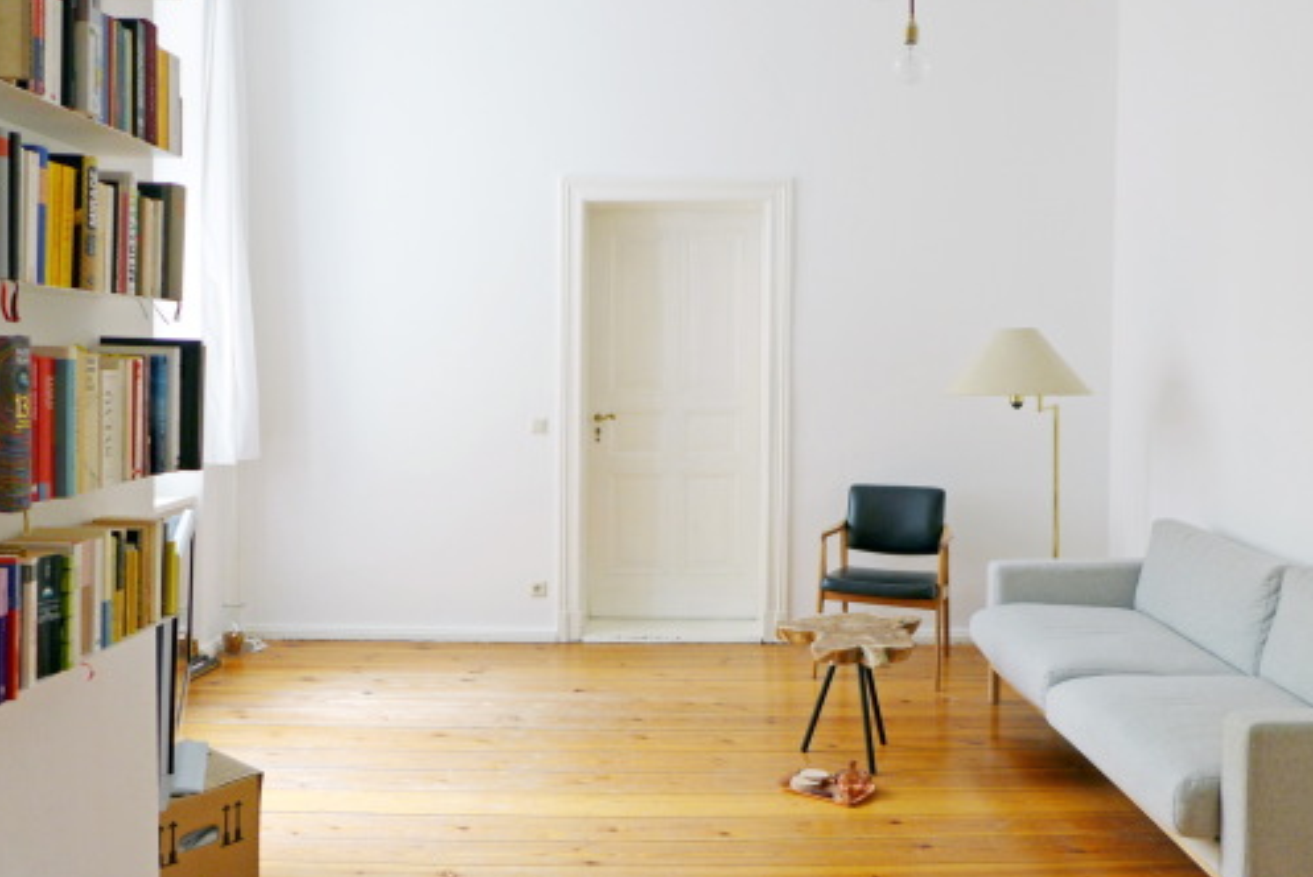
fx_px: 1058
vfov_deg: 45.0
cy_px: 432
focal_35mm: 29
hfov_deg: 63.6
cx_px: 674
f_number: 1.6
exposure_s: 1/125
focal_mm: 4.7
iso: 80
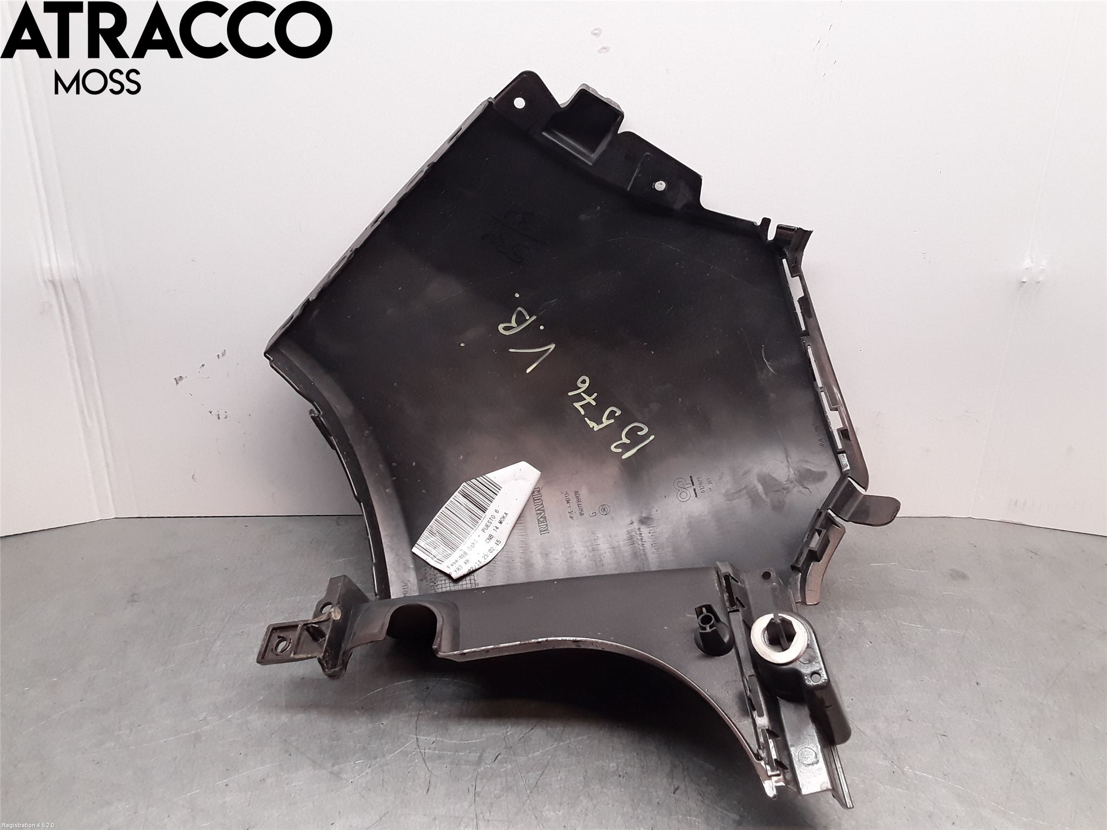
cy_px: 415
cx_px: 554
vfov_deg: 49.7
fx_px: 895
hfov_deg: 63.4
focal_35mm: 28
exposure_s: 1/109
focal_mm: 2.91
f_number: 1.9
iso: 100
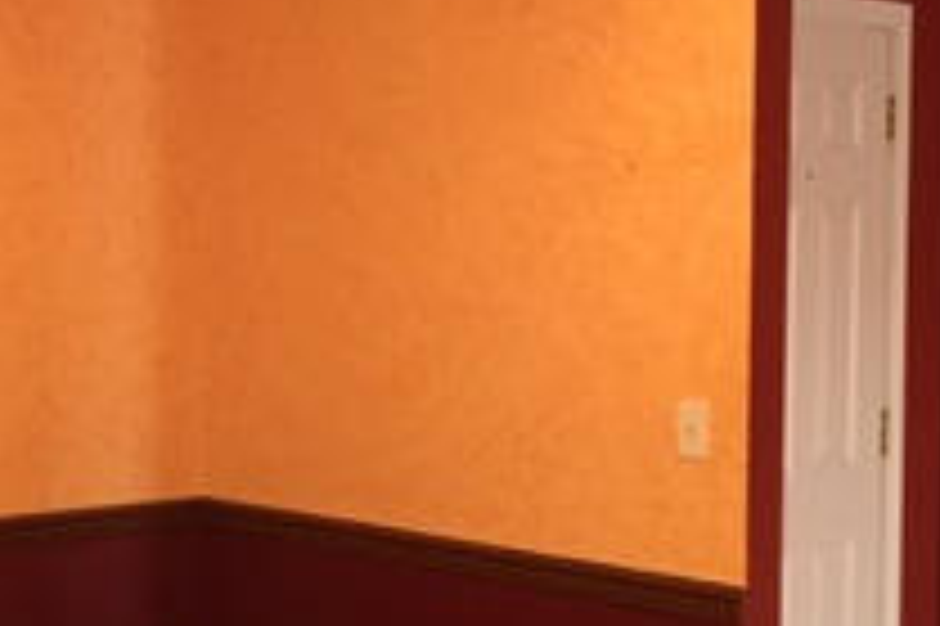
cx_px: 211
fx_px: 1931
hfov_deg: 26.9
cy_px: 324
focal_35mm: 74
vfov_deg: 18.4
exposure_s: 1/30
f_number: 2.2
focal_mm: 4.15
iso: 160
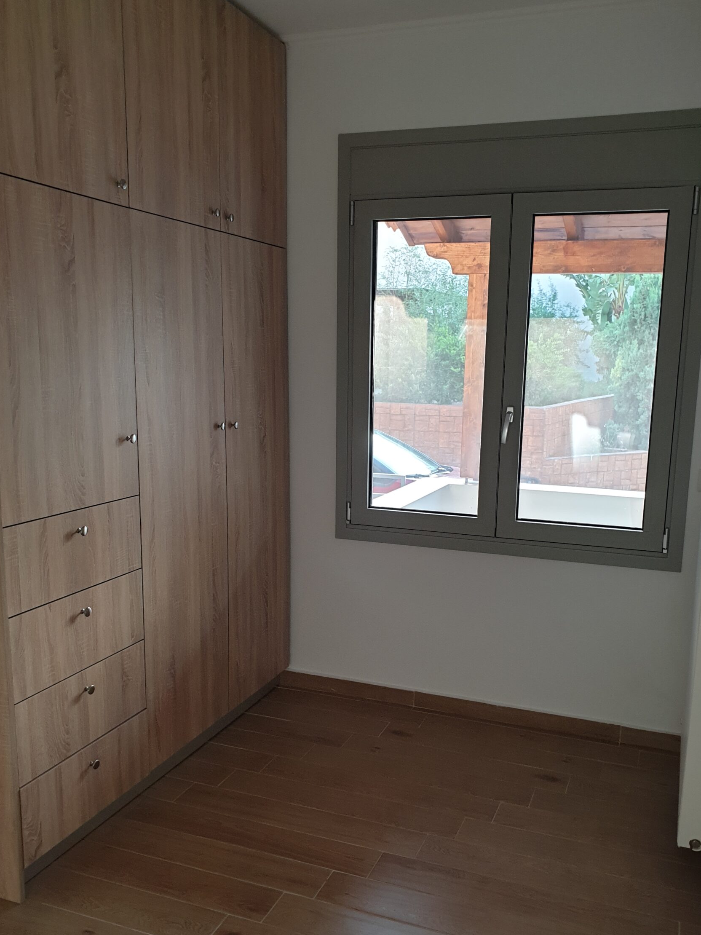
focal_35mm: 30
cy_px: 518
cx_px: 375
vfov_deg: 59.8
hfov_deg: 46.8
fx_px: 810
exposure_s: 1/50
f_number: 2.4
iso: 160
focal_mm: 4.3
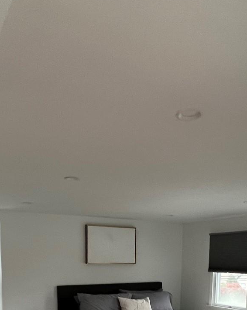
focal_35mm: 36
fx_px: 329
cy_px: 304
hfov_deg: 41.1
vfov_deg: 43.7
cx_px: 122
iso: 250
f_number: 1.8
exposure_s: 1/60
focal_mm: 1.57
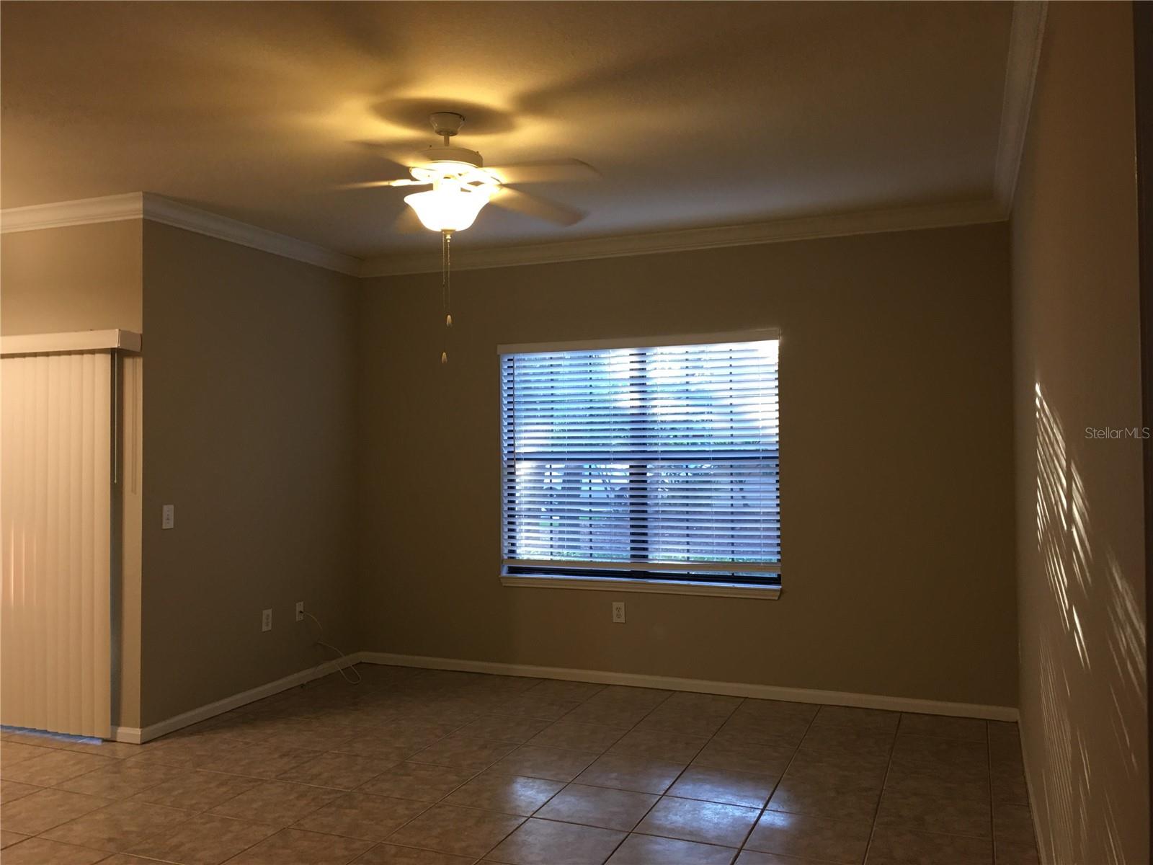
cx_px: 576
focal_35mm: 29
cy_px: 432
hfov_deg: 61.7
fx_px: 966
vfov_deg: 48.2
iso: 40
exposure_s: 1/15
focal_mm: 4.15
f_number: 2.2
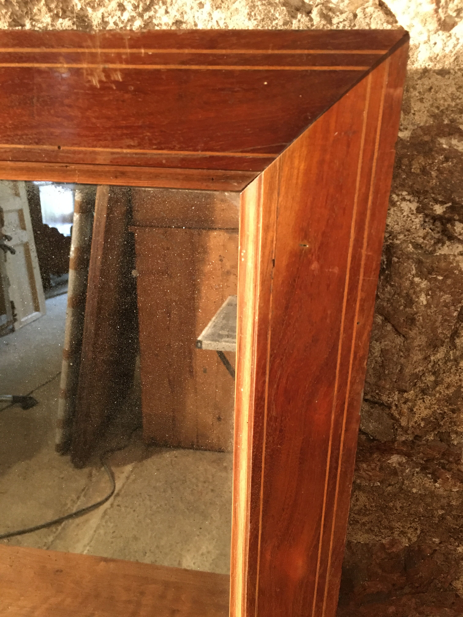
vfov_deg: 61.7
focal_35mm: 29
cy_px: 308
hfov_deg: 48.2
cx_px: 232
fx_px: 517
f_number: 2.2
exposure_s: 1/17
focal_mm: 4.15
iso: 250
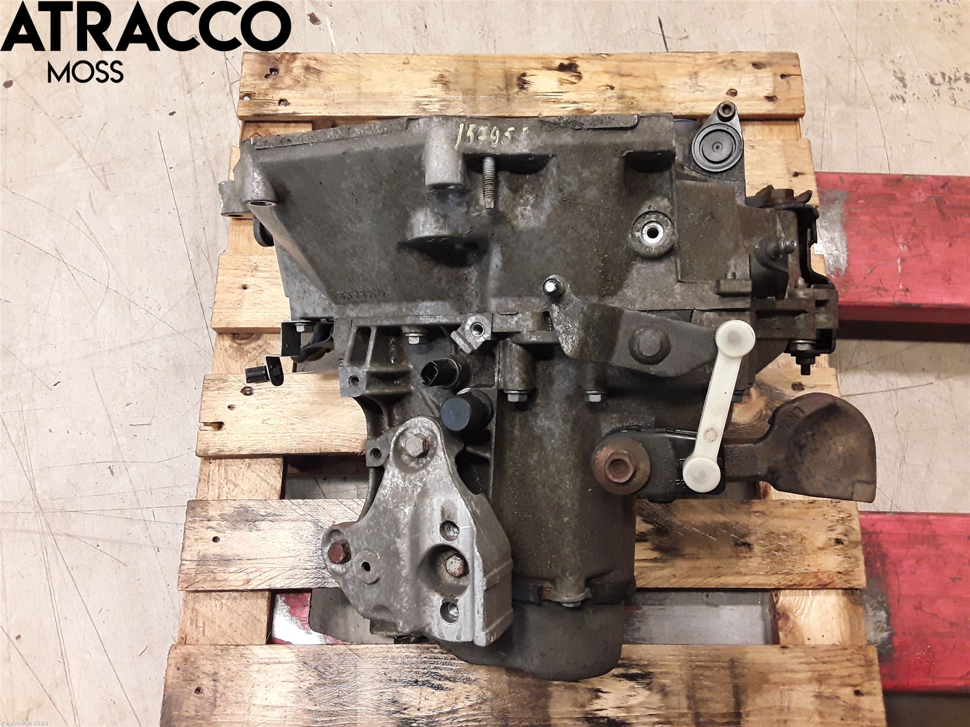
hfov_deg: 63.4
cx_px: 485
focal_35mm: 28
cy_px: 364
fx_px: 785
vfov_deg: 49.7
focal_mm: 2.91
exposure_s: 1/50
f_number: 1.9
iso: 160
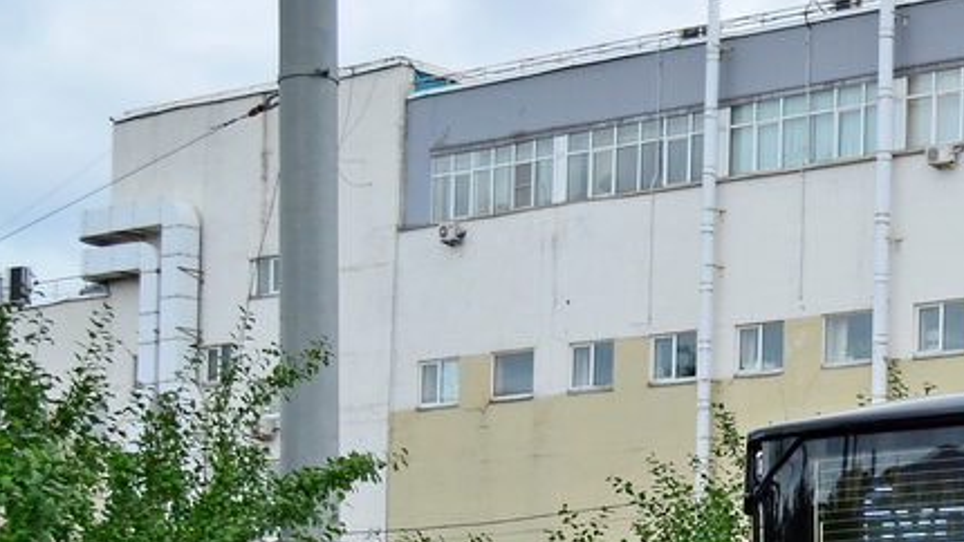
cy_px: 777
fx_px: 2914
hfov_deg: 17.4
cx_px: 1323
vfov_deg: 10.3
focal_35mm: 114
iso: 200
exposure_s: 1/640
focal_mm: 26
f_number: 5
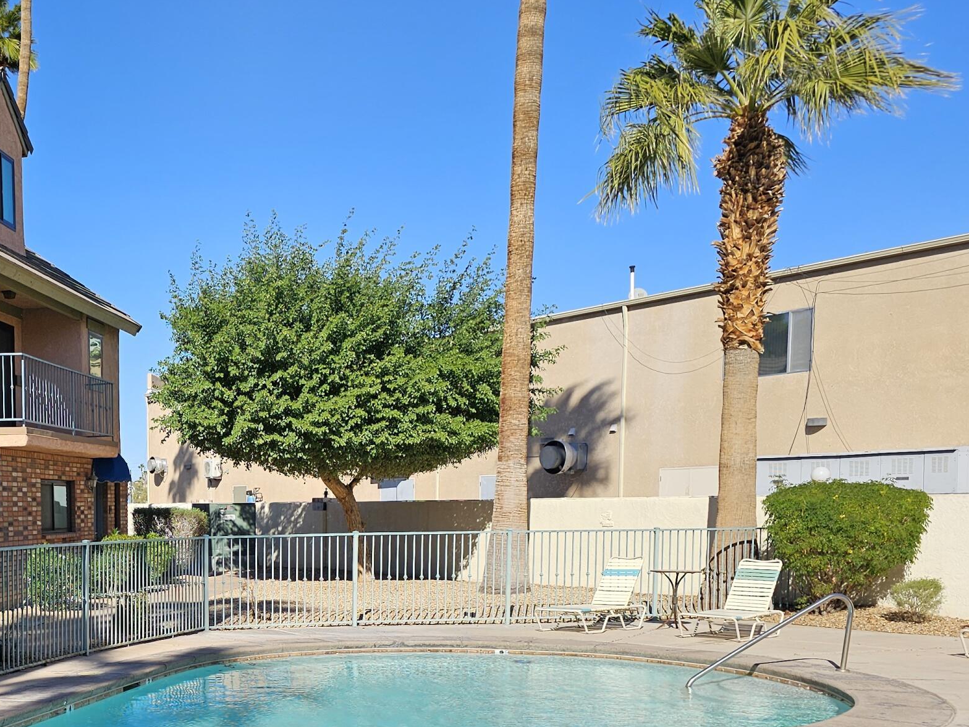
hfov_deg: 40.2
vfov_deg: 31.7
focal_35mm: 44
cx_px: 127
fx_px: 1232
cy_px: 614
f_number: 1.7
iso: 10
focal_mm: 6.3
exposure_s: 1/904
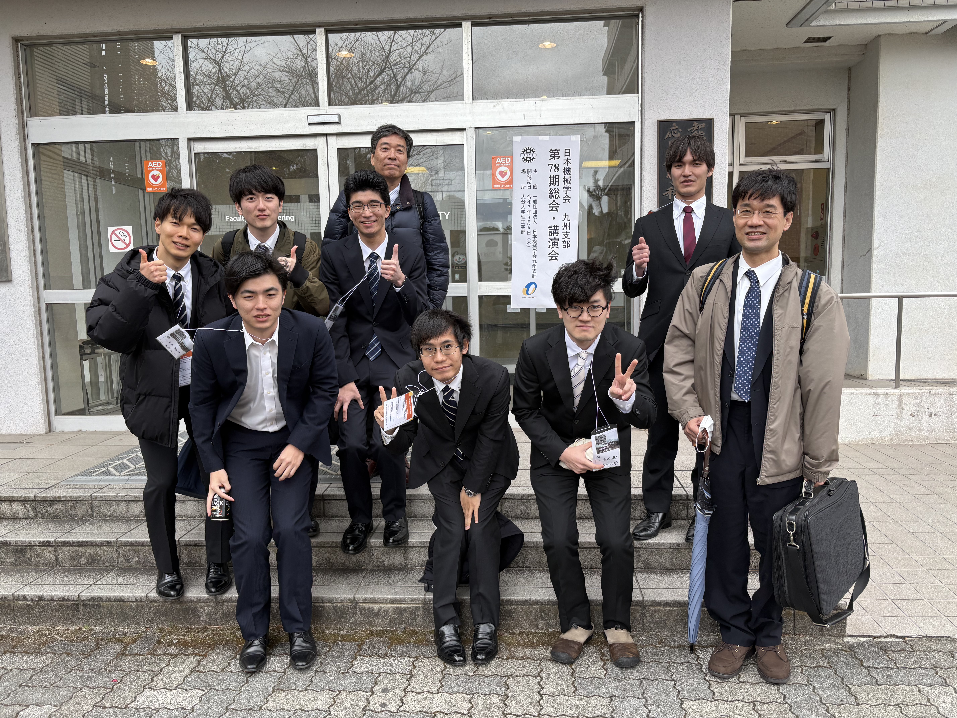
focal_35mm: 26
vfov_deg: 53.1
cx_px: 478
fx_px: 719
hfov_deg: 67.3
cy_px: 359
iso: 40
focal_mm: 5.96
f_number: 1.6
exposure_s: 1/188
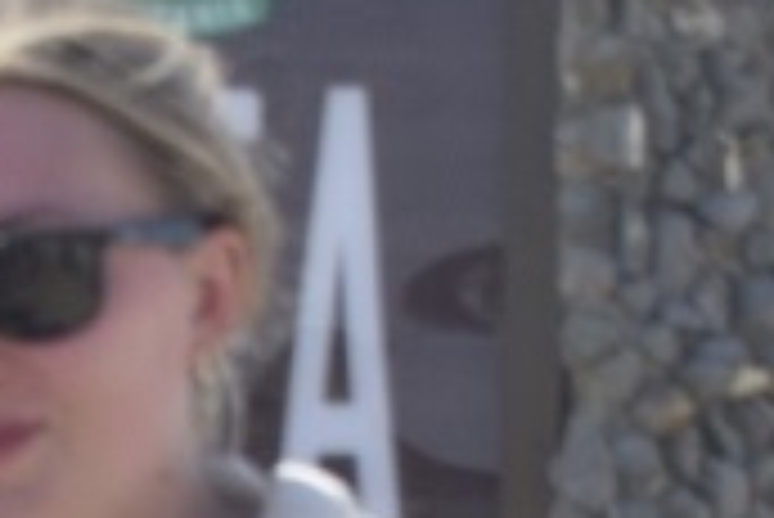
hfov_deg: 5.9
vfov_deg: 4.0
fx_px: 7208
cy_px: 1365
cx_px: -1004
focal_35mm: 335
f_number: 8
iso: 220
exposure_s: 1/250
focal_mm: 32
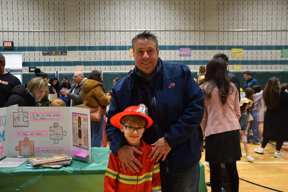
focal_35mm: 34
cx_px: 144
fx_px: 276
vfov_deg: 38.4
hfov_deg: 55.1
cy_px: 96
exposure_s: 1/60
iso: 800
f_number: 3.8
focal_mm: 23
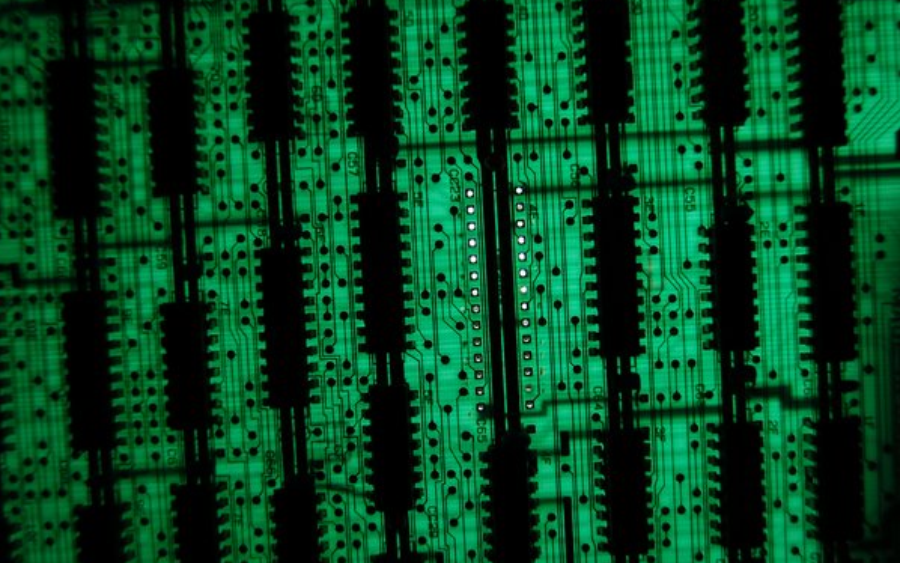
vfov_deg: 28.0
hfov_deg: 43.5
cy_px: 266
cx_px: 450
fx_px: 1128
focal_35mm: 46
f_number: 4.2
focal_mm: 30
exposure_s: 1/30
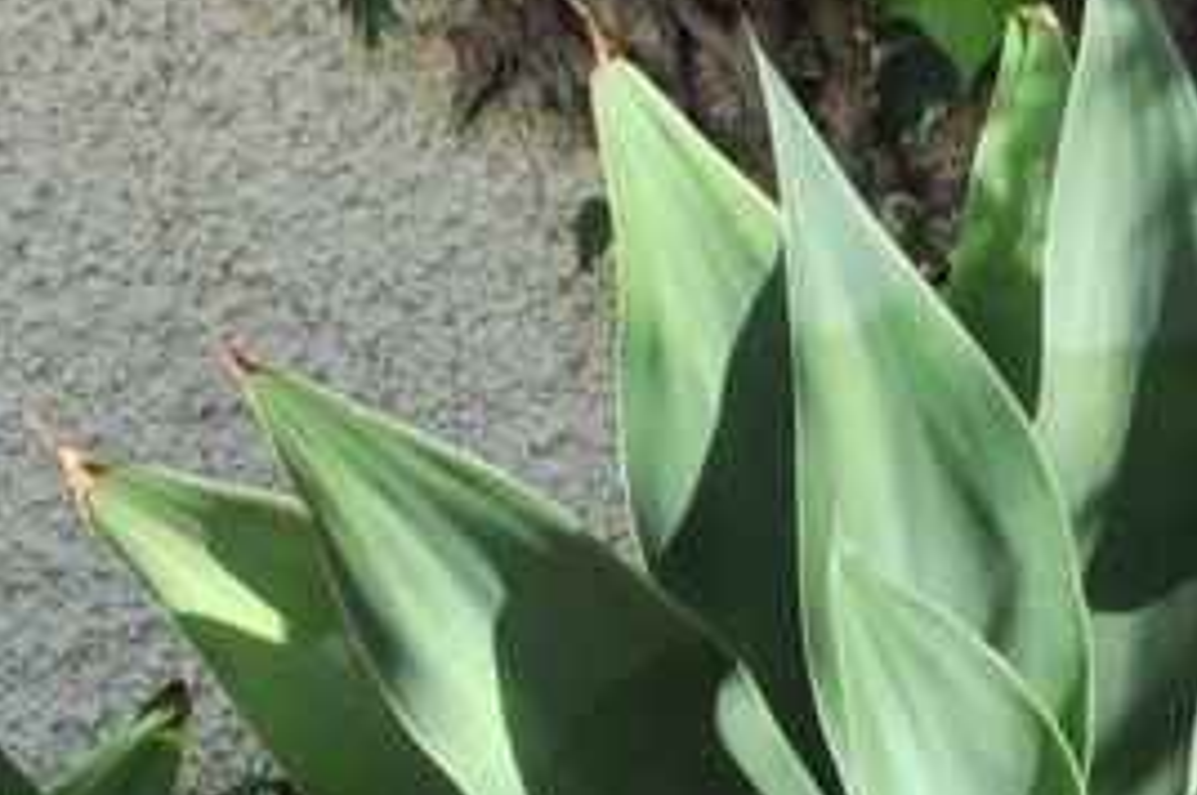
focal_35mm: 269
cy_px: 840
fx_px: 8933
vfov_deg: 5.1
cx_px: 2336
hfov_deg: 7.4
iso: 200
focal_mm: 32
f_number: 13
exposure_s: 1/160
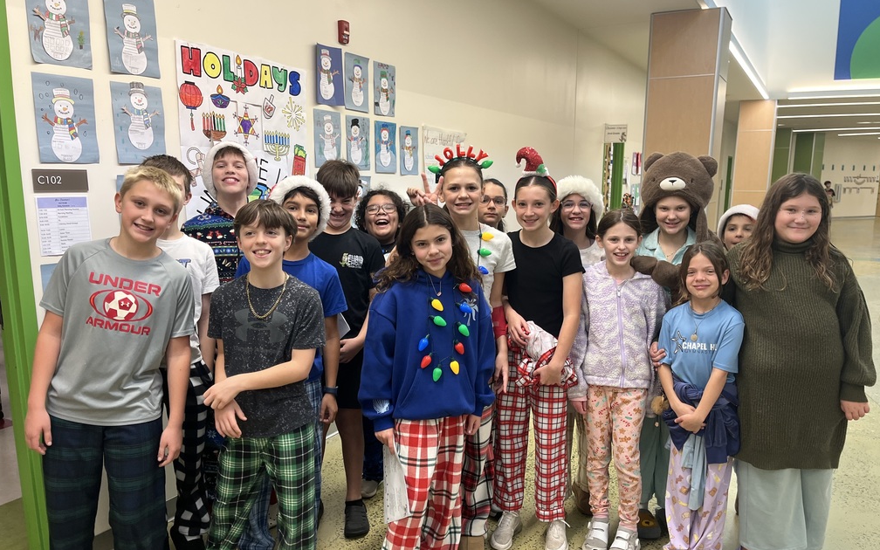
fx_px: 672
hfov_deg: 66.5
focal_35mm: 28
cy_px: 314
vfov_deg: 44.4
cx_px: 438
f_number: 1.6
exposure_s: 1/115
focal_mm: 5.1
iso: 100
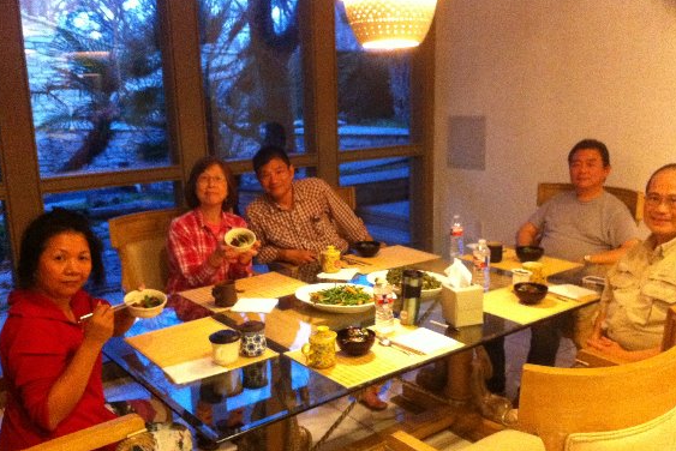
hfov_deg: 50.7
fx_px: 714
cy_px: 255
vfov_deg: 35.0
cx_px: 345
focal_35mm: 38
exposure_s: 1/15
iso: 800
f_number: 2.8
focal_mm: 3.85
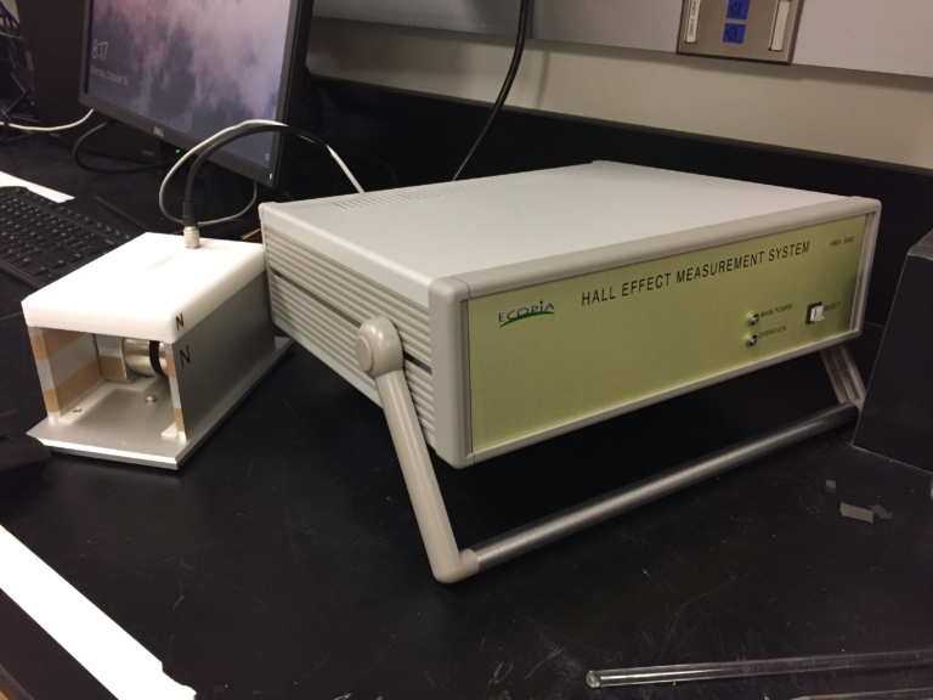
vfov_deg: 48.2
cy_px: 350
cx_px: 466
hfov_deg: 61.7
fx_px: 782
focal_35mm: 29
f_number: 2.2
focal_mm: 4.15
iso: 250
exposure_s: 1/30
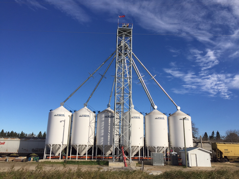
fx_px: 200
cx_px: 120
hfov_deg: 61.7
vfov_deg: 48.2
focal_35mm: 29
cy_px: 90
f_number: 2.2
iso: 32
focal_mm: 4.15
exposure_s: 1/2475
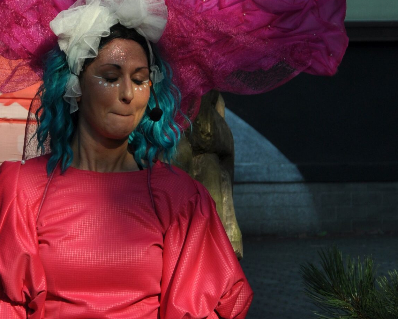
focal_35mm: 284
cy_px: 309
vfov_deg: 5.4
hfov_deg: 6.8
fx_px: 3346
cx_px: 161
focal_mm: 90
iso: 200
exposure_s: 1/500
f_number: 11
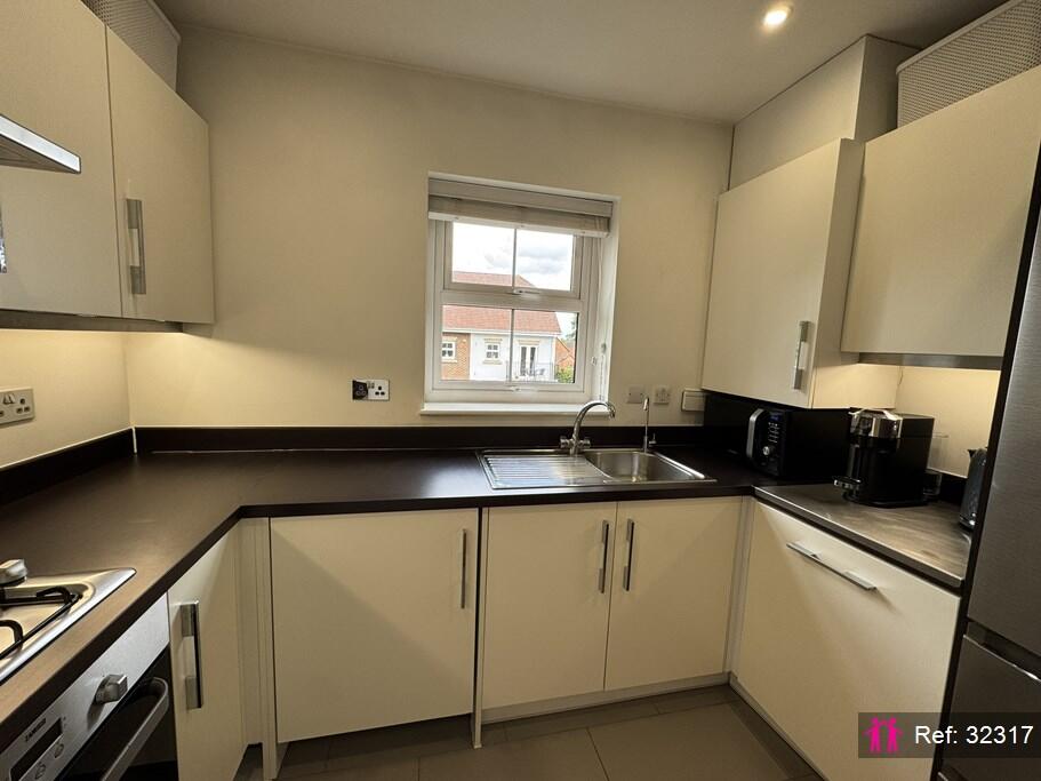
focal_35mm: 14
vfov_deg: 85.7
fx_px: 421
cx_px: 520
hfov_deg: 102.1
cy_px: 390
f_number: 2.2
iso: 64
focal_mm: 2.22
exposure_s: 1/99
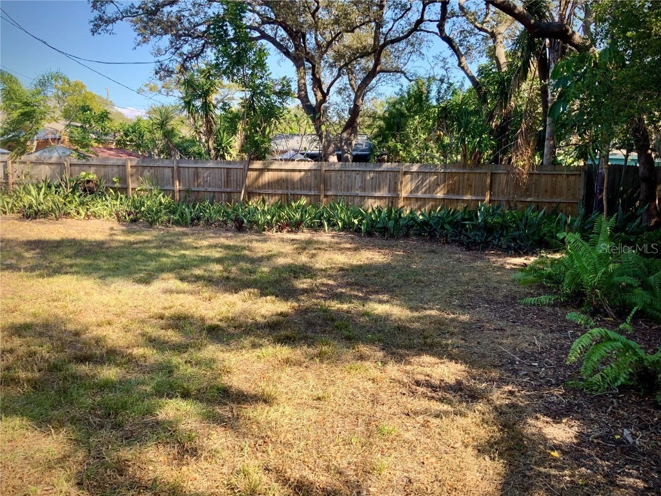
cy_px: 248
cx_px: 330
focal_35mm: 29
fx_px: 554
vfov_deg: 48.2
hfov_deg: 61.7
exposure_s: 1/432
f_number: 1.8
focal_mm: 3
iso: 16
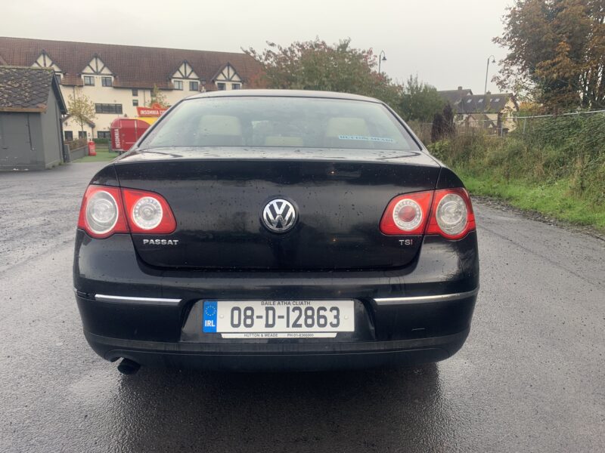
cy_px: 226
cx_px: 302
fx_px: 454
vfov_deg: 53.1
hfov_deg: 67.3
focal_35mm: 26
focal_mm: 4.25
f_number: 1.8
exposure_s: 1/415
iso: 25
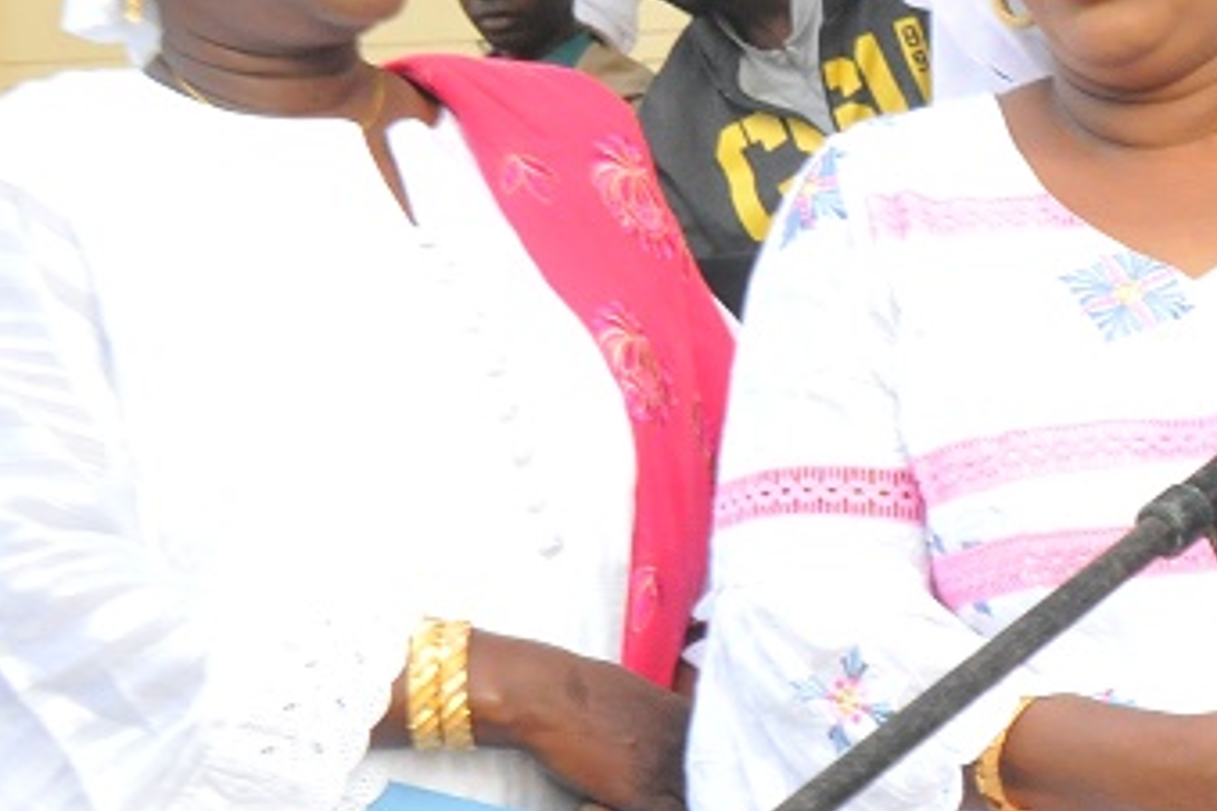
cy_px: 657
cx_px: 2473
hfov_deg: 9.7
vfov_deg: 7.0
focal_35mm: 196
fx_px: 6625
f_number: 11
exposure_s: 1/100
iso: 1600
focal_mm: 44
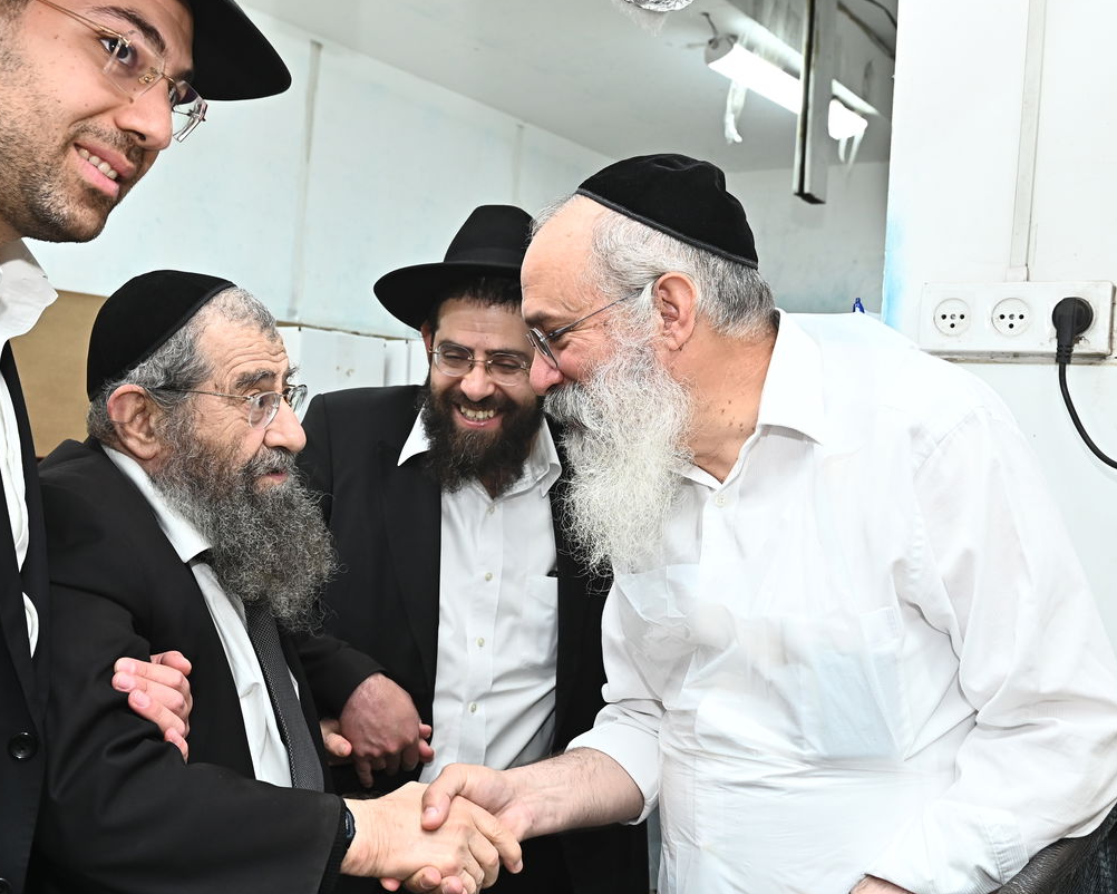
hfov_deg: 47.9
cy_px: 460
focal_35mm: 38
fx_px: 1256
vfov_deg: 39.2
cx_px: 516
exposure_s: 1/200
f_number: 7.1
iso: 1600
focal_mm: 29
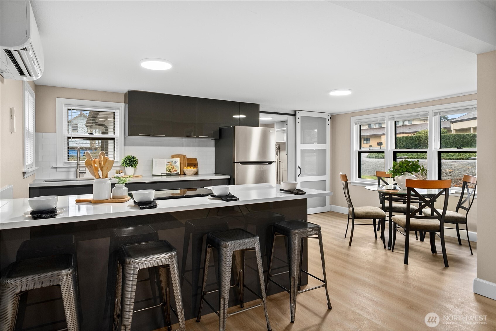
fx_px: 276
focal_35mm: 20
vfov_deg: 62.0
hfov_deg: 84.0
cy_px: 166
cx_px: 248
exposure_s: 1/10
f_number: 7.1
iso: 1000
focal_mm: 20
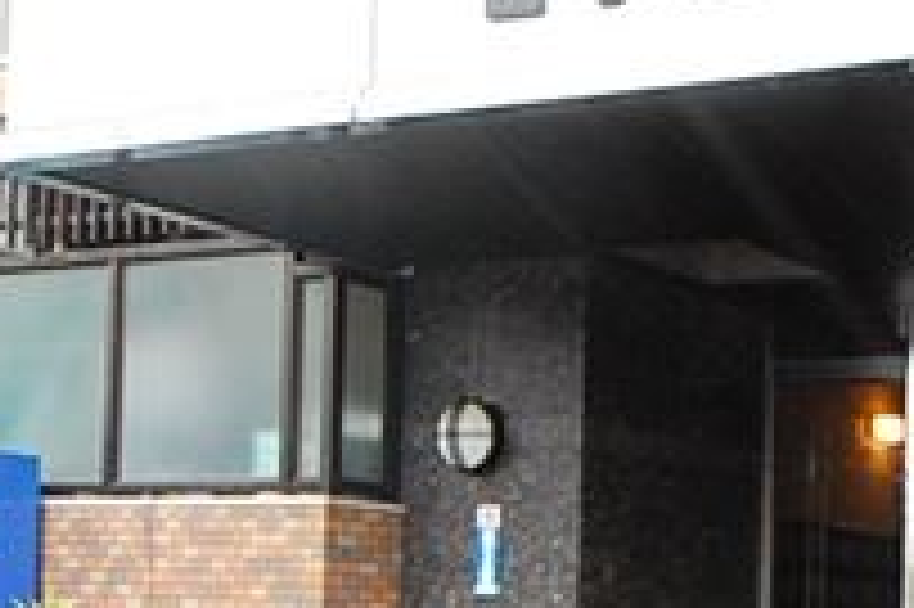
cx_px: 1153
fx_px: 1497
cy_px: 615
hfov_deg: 28.5
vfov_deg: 22.1
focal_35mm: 59
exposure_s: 1/100
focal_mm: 8
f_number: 5
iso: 800
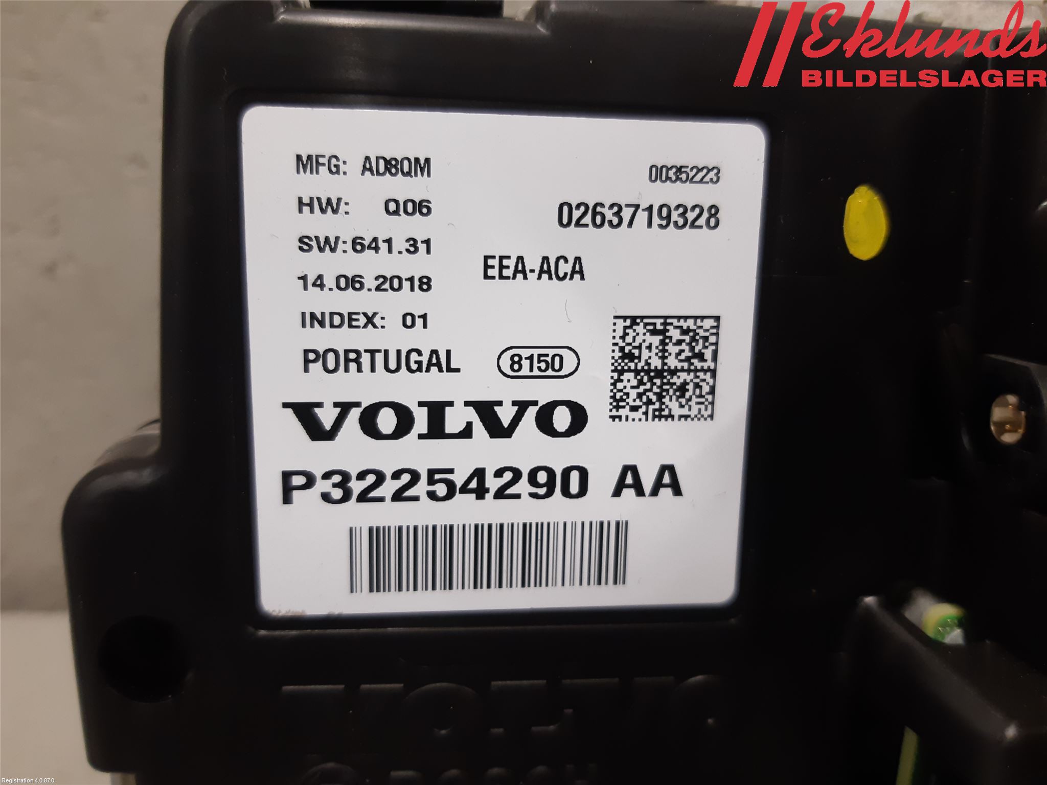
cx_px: 524
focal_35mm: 26
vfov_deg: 53.1
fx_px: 786
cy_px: 392
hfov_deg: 67.3
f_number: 1.7
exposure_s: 1/50
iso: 160
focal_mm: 3.93
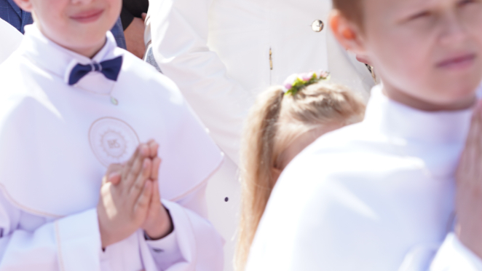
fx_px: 2262
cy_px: 13
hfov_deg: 12.1
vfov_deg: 6.8
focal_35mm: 177
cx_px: 58
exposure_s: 1/200
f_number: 5.6
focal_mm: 86
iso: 100
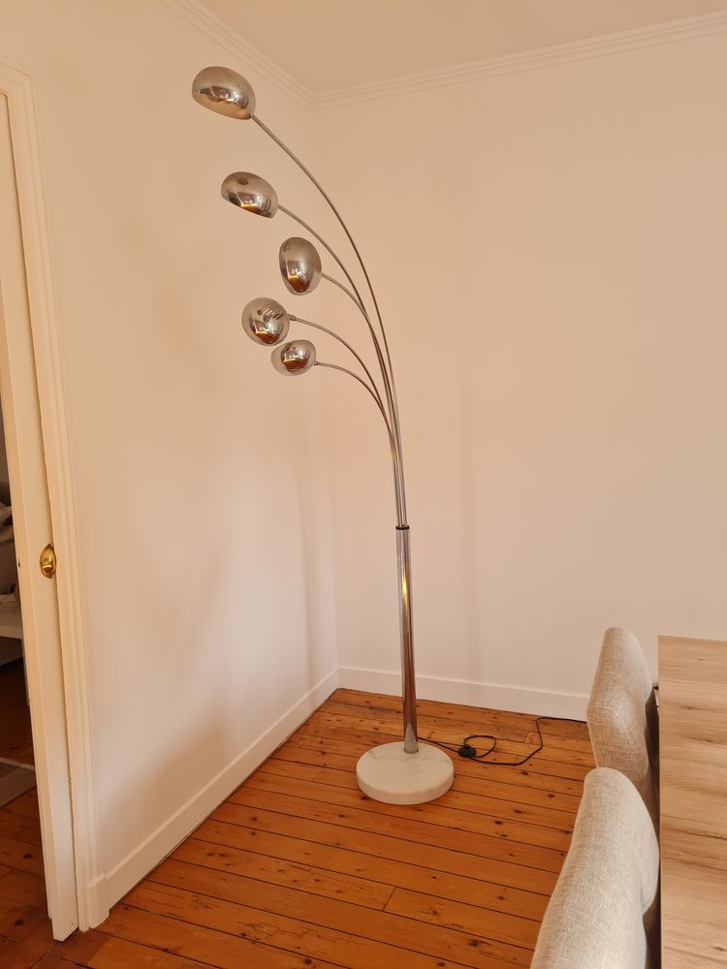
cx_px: 364
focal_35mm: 26
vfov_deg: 67.3
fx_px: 728
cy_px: 484
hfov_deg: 53.1
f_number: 1.8
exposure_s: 1/100
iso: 100
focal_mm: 5.4
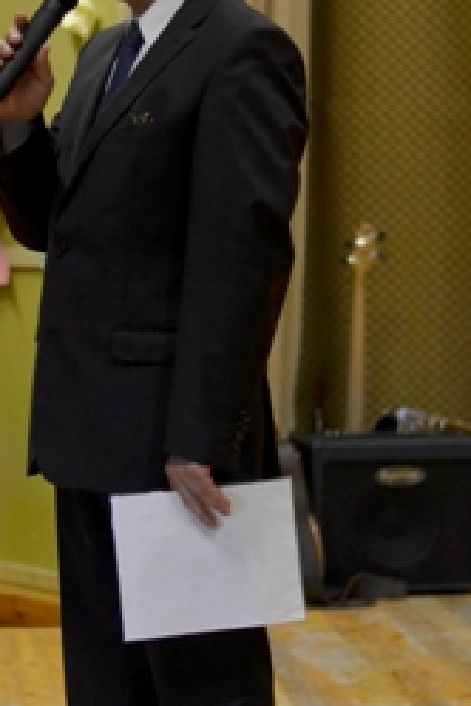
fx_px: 2649
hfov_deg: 10.1
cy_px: 383
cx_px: 98
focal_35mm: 135
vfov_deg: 15.2
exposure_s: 1/80
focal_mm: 50
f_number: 1.8
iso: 200
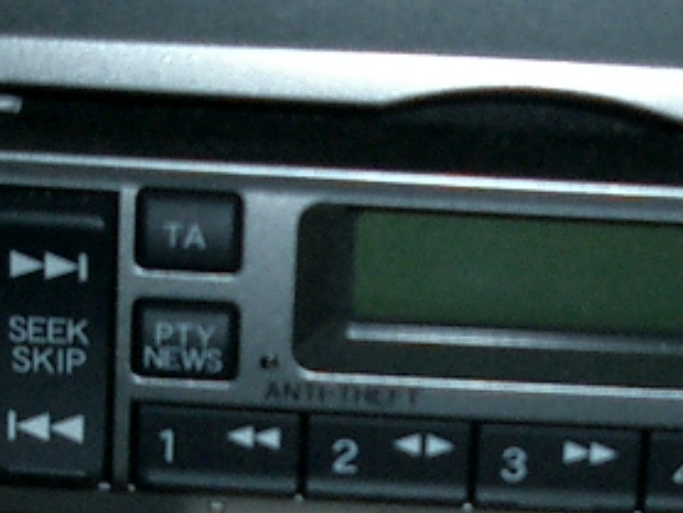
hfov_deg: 12.3
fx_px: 3179
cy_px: 319
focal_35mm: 161
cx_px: 435
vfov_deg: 9.2
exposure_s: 1/40
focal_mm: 5.8
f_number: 2.6
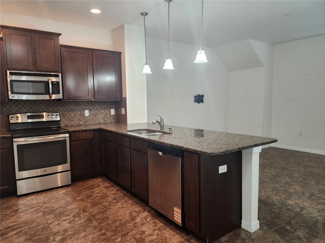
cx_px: 162
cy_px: 122
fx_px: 216
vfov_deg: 58.9
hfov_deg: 73.9
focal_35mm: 23
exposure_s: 1/120
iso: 400
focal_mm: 5.54
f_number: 1.8
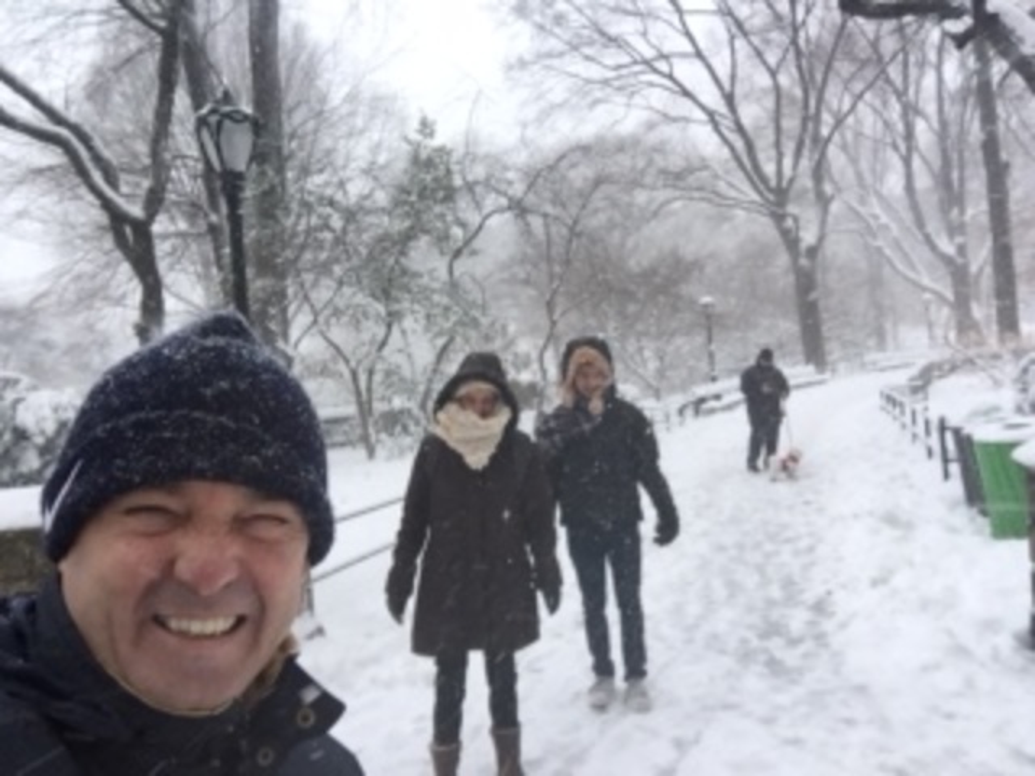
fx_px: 927
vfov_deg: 45.4
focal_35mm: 31
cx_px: 518
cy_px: 388
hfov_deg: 58.4
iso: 32
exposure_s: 1/494
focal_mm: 2.65
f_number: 2.2
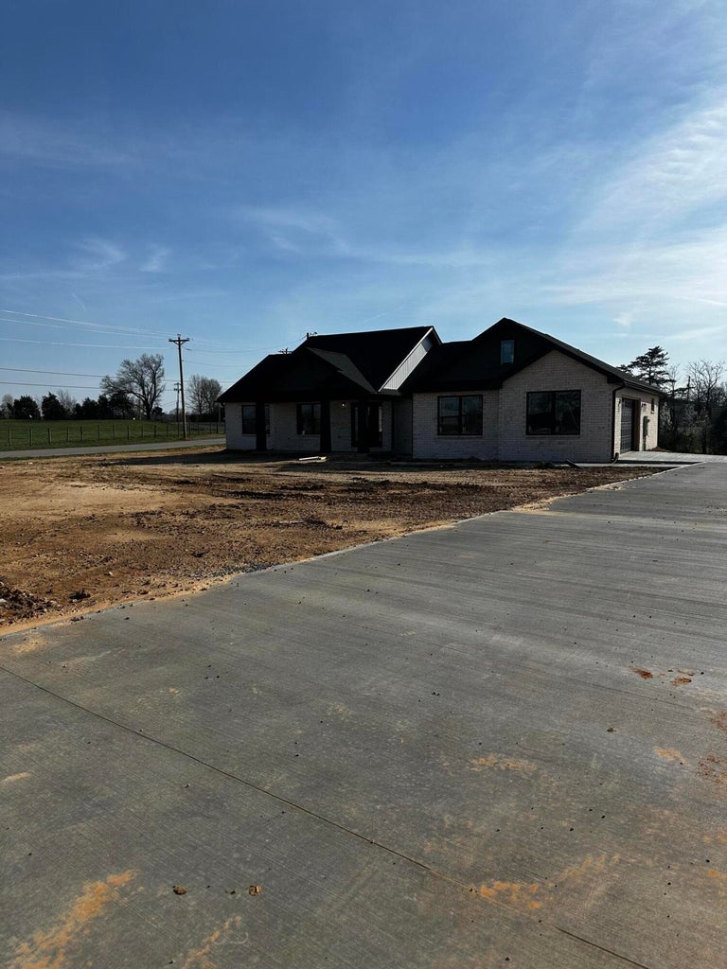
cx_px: 364
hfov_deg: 56.8
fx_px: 672
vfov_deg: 71.6
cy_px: 484
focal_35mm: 24
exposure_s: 1/7042
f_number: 1.78
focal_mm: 6.86
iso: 80
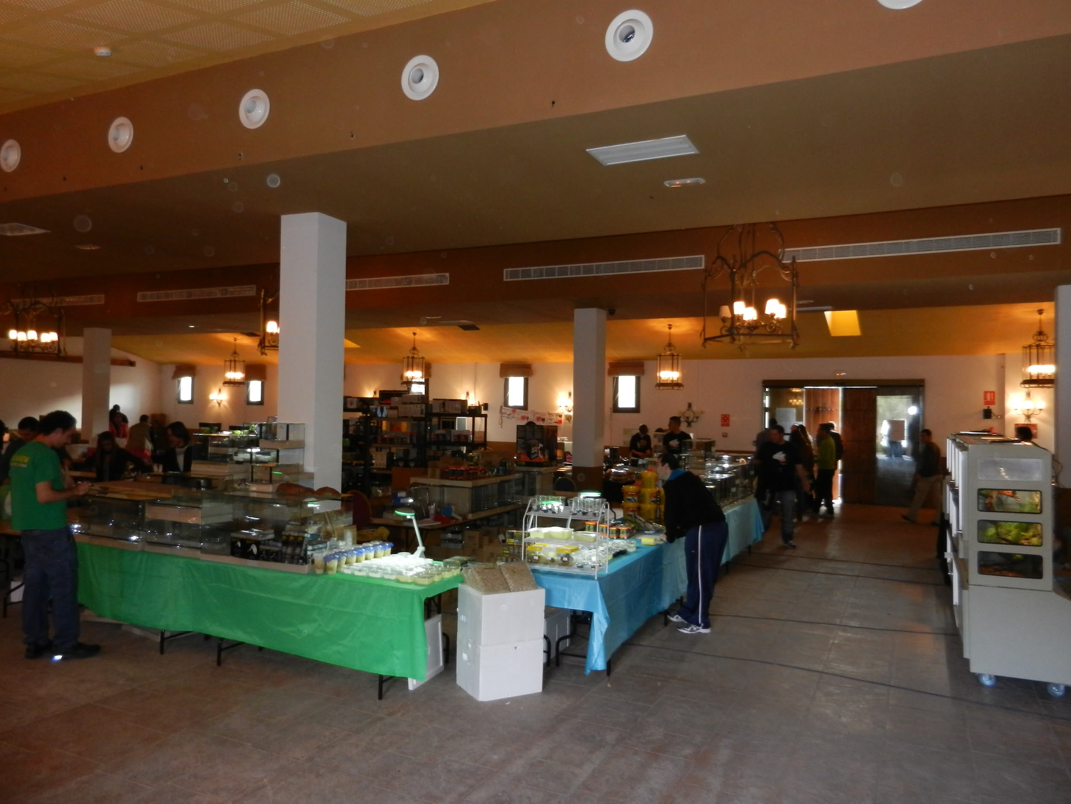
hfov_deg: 69.4
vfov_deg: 54.9
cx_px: 536
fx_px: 773
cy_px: 402
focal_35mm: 25
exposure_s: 1/30
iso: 320
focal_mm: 4.5
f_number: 3.5
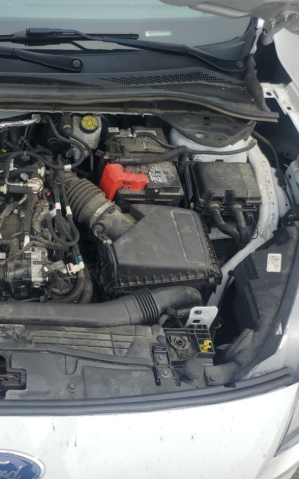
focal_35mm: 37
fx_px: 482
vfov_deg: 52.7
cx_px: 0
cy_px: 240
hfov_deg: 31.8
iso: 50
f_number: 1.5
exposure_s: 1/1429
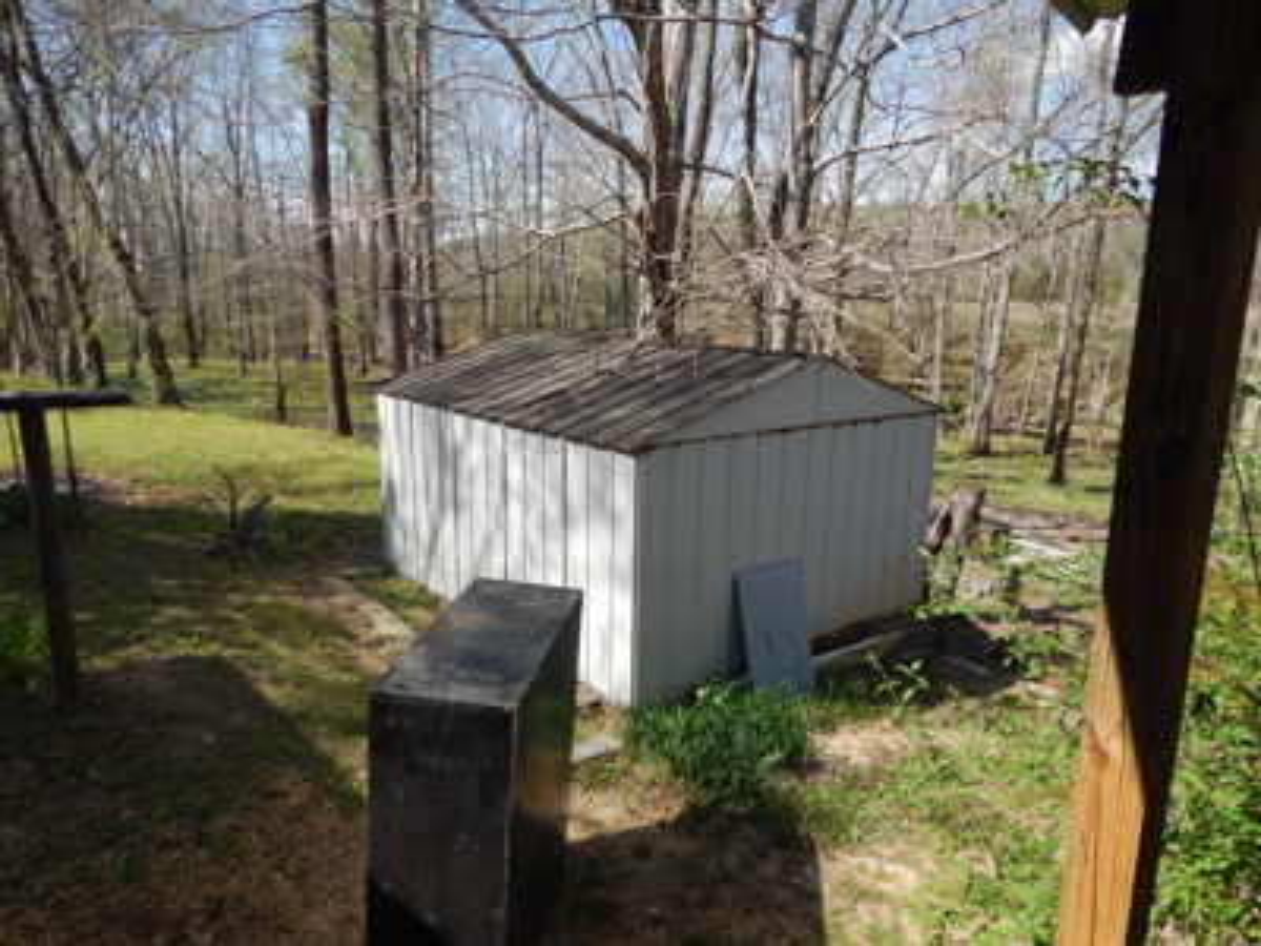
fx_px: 838
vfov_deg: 58.9
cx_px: 630
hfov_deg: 73.9
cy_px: 473
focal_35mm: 23
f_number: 6
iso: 200
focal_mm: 4
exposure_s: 1/500
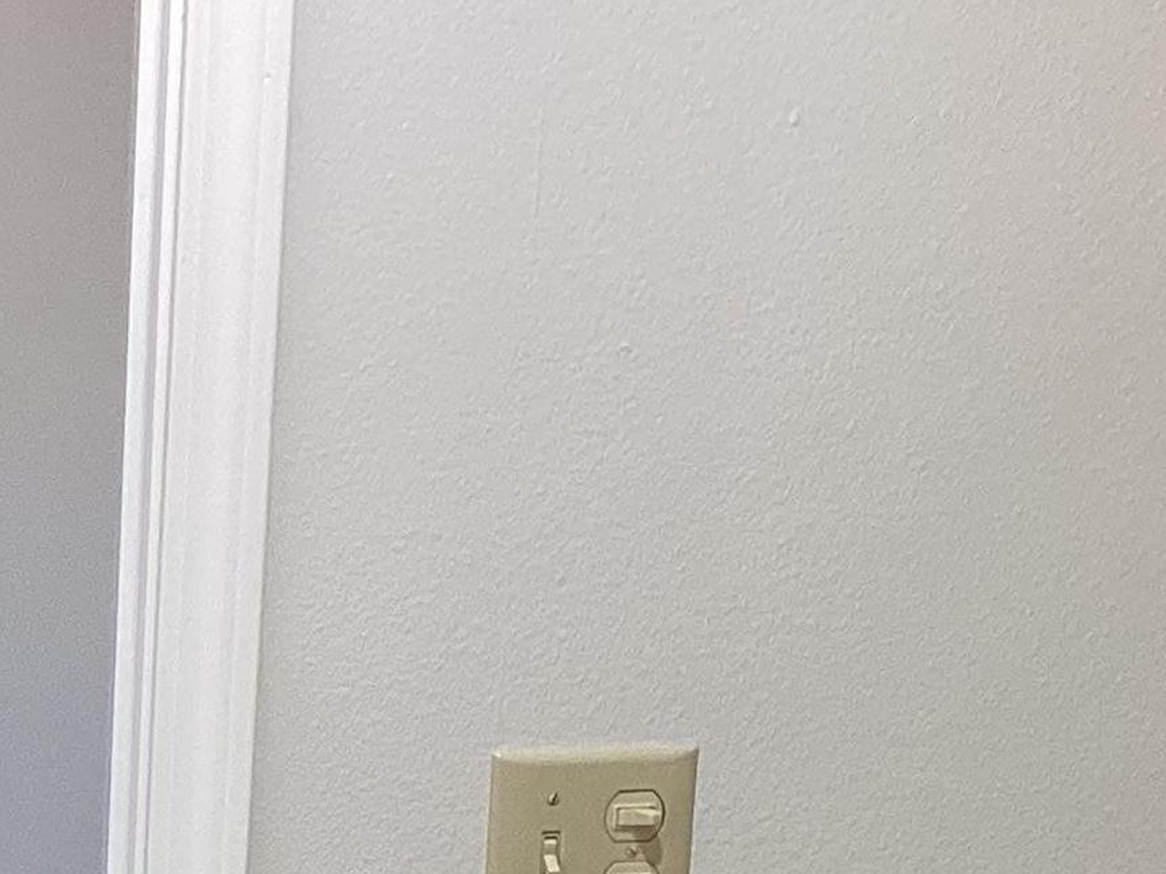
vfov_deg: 12.3
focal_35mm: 111
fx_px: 3738
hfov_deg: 16.7
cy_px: 1517
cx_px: -371
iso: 125
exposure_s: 1/60
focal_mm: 3.3
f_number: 2.4
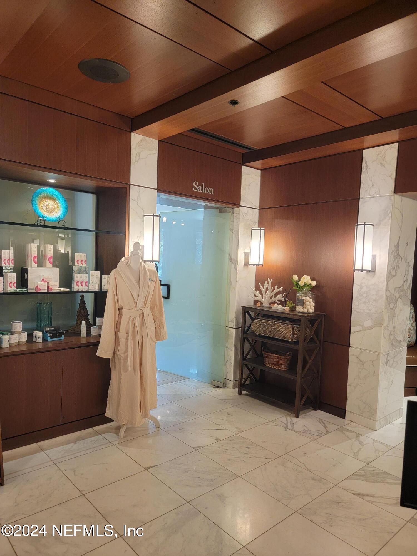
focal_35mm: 24
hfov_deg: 56.8
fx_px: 385
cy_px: 278
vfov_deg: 71.6
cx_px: 208
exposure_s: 1/39
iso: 200
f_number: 1.8
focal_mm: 6.7
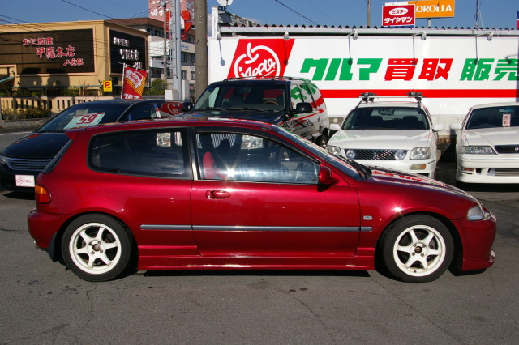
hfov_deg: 53.2
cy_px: 172
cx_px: 260
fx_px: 519
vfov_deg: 36.8
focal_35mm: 36
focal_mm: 24
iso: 200
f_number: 9.5
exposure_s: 1/500
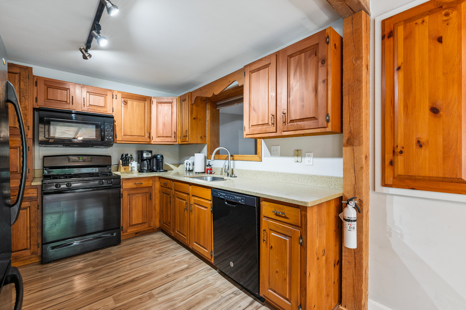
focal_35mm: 15
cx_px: 233
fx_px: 194
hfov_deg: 100.4
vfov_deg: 77.2
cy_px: 155
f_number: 9
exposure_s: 1/3.33
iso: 320
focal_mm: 15
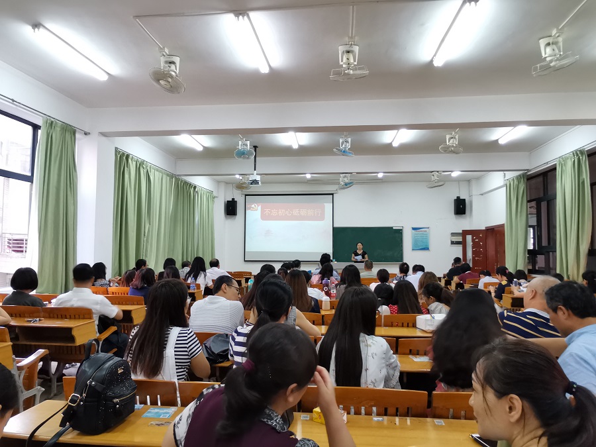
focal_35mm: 23
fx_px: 396
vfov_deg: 58.9
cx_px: 298
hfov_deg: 73.9
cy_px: 224
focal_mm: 2.23
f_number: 2.2
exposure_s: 1/33.3
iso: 200
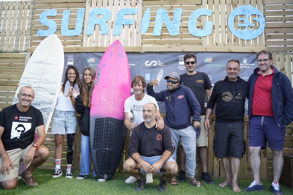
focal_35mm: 28
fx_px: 228
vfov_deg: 46.4
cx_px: 146
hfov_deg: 65.5
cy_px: 98
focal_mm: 28
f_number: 2.8
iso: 640
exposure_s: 1/400
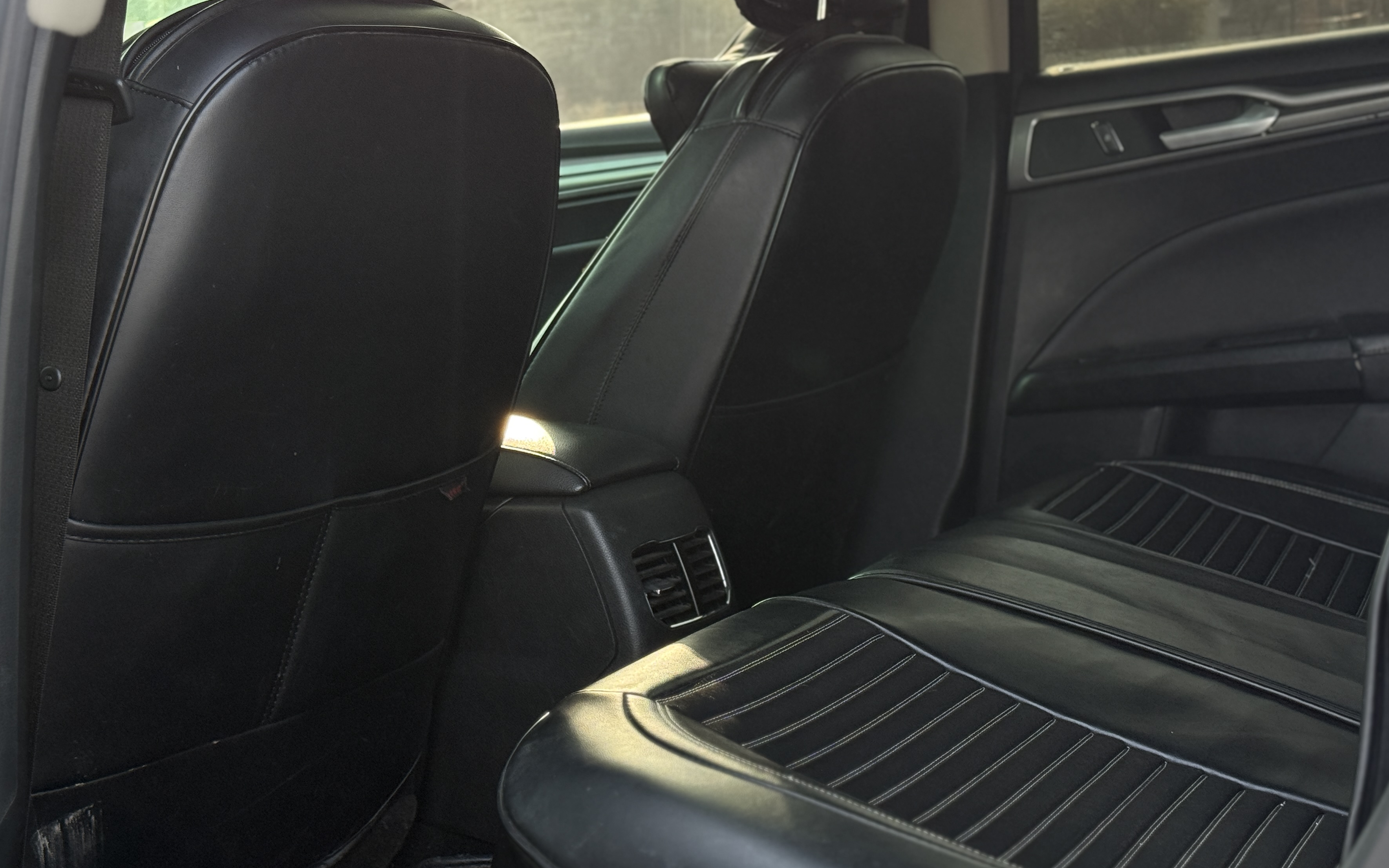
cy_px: 384
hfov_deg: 35.1
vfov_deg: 22.4
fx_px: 2196
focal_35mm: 58
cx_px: 678
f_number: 1.78
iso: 80
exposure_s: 1/245
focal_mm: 6.76
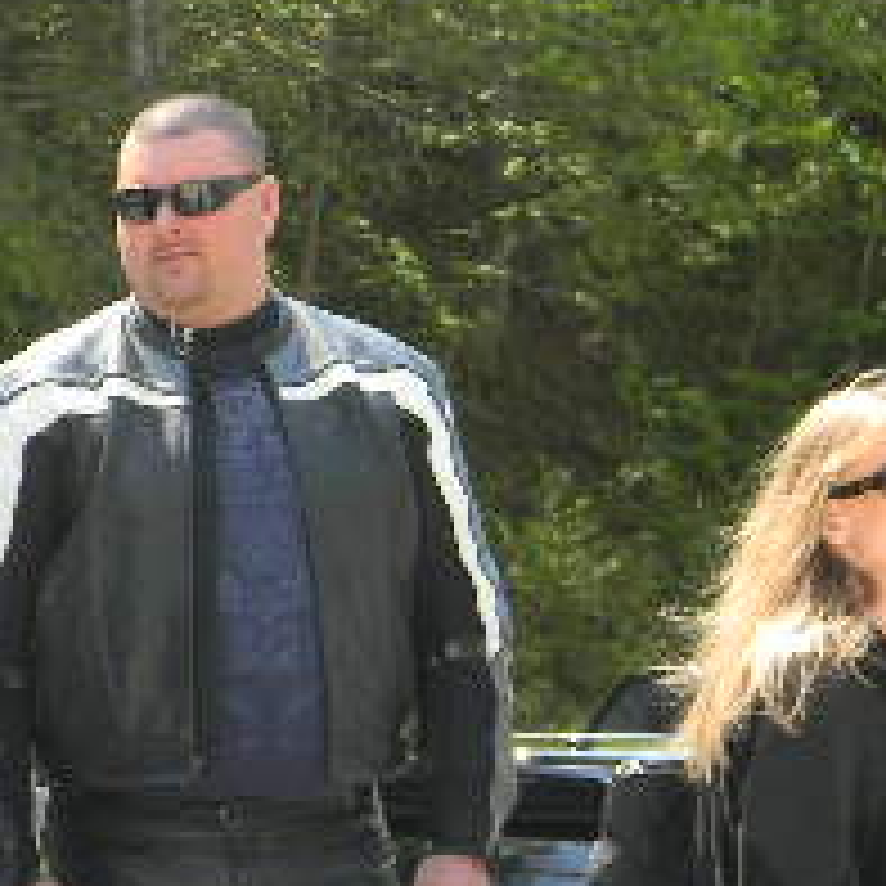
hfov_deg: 5.8
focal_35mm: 302
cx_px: 324
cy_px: 580
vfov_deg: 5.8
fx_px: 8745
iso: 112
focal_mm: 19
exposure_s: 1/94.3
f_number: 4.7
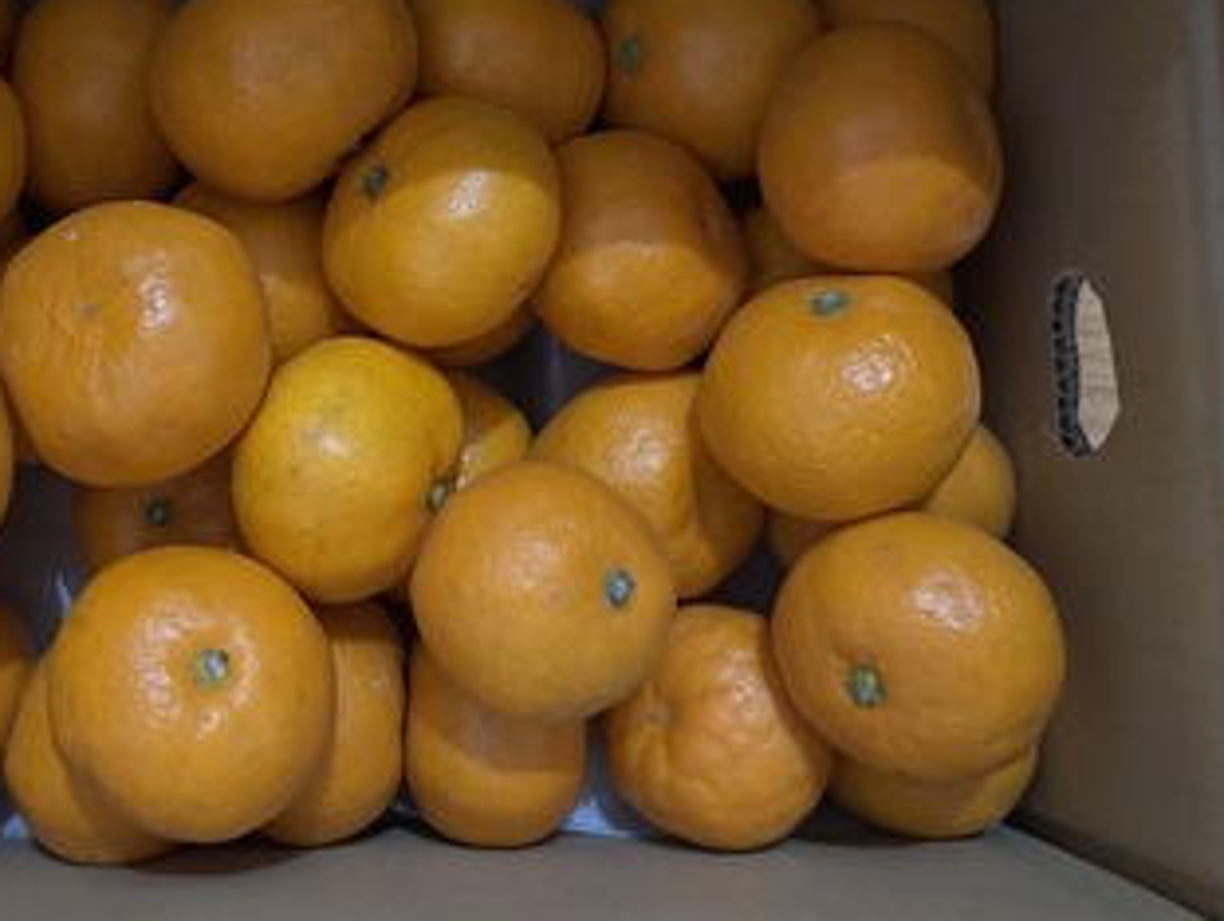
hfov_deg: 45.8
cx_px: 384
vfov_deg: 35.9
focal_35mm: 40
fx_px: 1416
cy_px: 382
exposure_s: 1/30
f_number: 1.6
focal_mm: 5.96
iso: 800
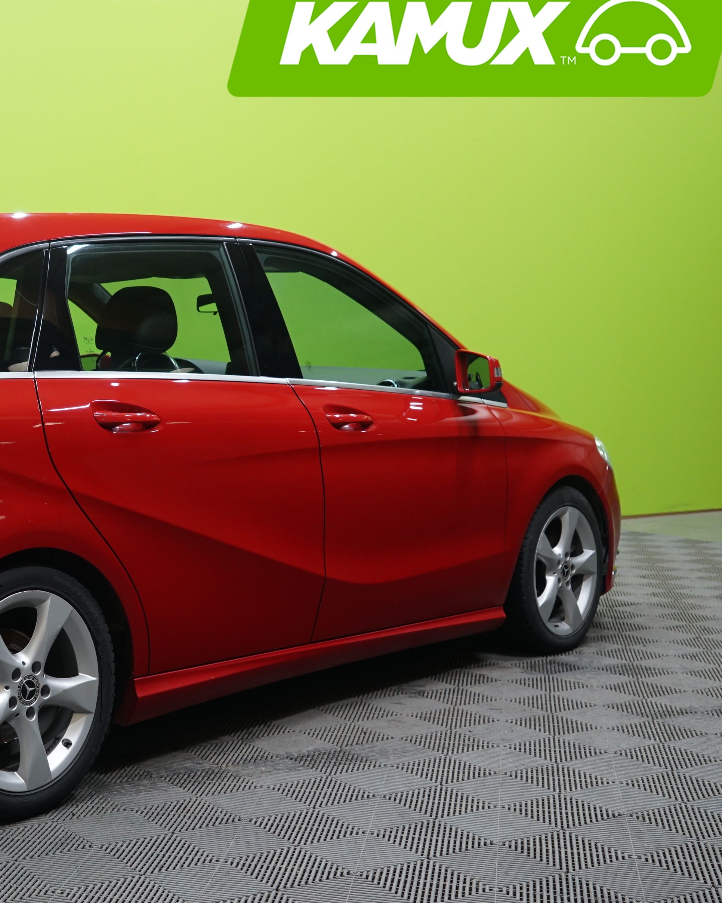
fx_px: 1389
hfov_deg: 27.8
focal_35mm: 52
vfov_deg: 36.0
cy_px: 414
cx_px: 42
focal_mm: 34
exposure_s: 1/25
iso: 800
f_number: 5
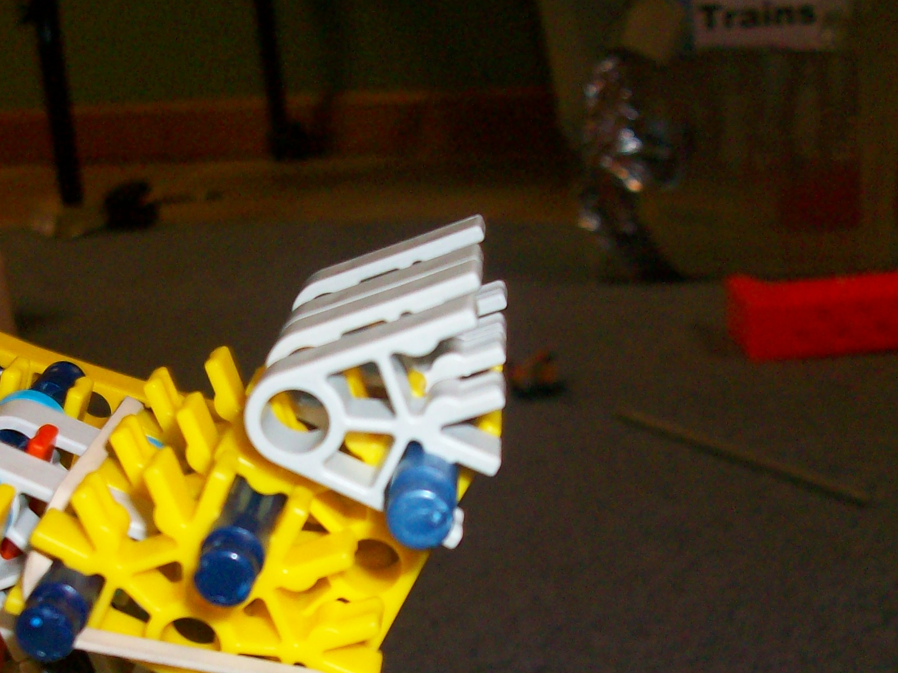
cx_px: 356
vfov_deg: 25.3
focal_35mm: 57
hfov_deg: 33.7
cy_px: 511
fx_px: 1479
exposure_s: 1/60
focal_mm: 5.7
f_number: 2.8
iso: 160
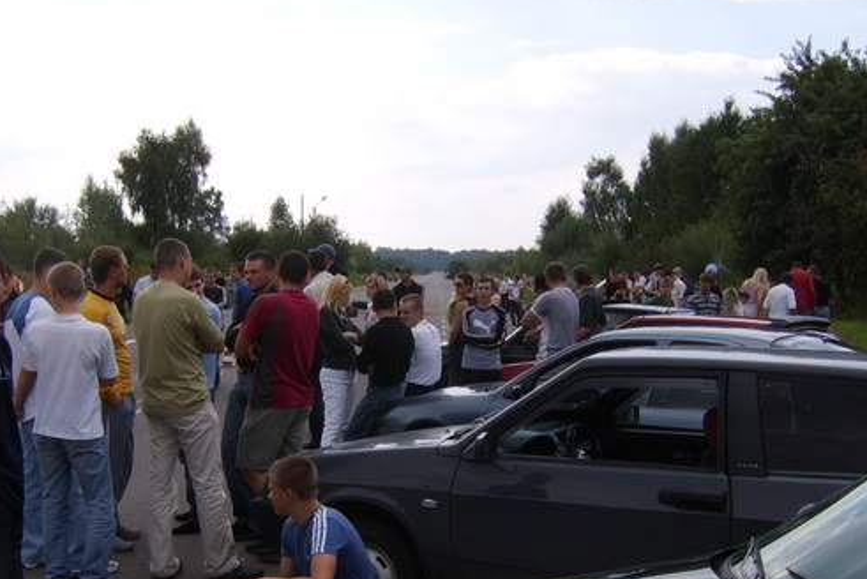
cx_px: 418
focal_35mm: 42
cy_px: 372
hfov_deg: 46.4
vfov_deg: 31.7
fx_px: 1012
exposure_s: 1/250
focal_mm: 8.13
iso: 71
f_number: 6.7
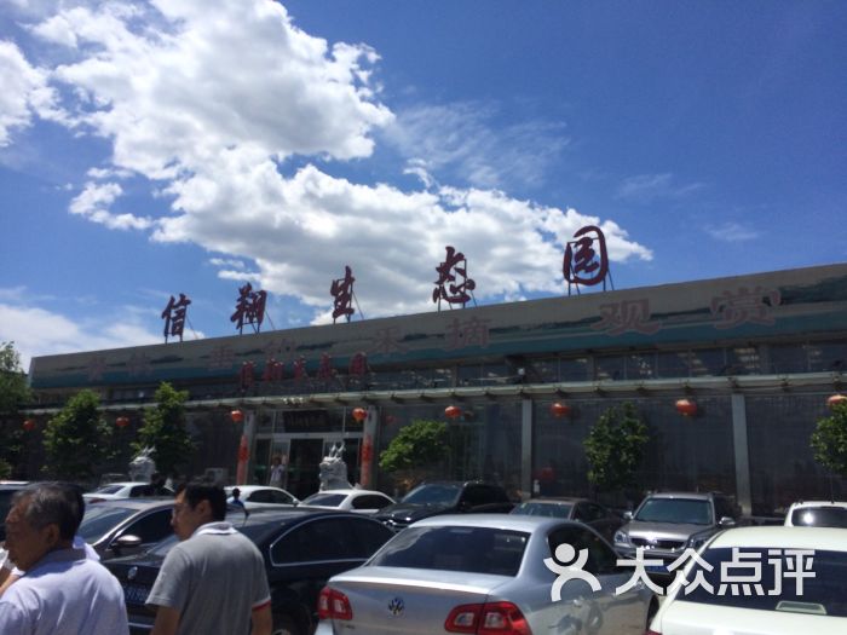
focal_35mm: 29
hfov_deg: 61.7
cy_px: 318
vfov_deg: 48.2
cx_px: 424
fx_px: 710
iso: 40
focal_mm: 4.15
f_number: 2.2
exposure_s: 1/5128
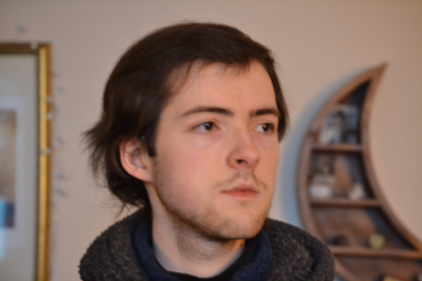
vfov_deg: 14.7
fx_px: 1090
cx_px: 211
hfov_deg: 21.9
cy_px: 140
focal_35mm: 93
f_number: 4.2
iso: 3200
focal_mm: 62
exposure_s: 1/6
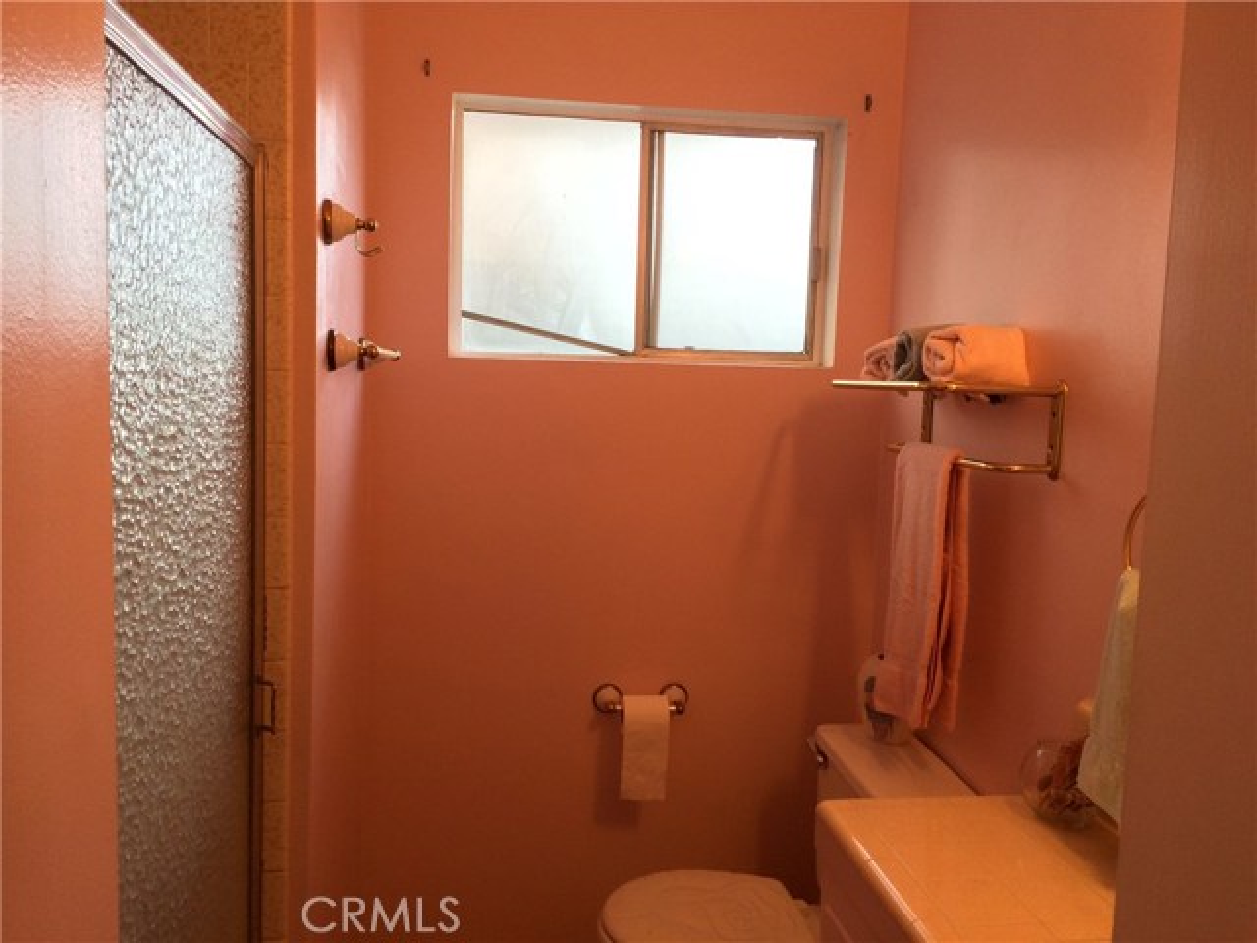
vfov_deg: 48.2
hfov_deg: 61.7
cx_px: 628
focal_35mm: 29
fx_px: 1053
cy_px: 472
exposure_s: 1/40
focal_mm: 4.15
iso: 40
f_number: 2.2
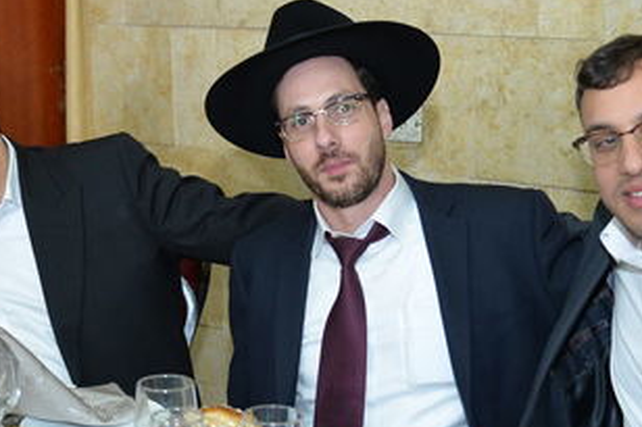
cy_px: 230
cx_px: 133
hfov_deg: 22.1
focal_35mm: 91
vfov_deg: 15.0
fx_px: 1622
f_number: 4
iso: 1000
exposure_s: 1/200
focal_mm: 35
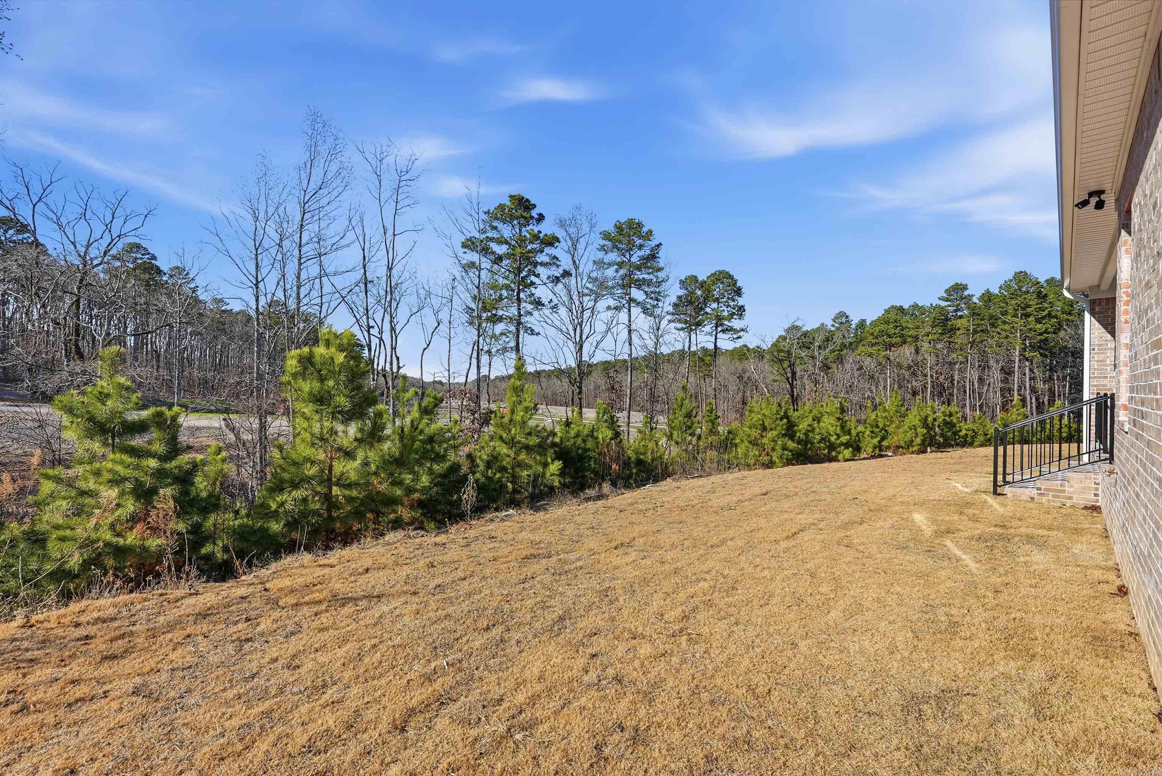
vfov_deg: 73.8
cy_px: 388
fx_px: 517
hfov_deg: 96.7
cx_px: 581
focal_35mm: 16
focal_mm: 16
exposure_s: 1/1250
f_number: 9
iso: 250
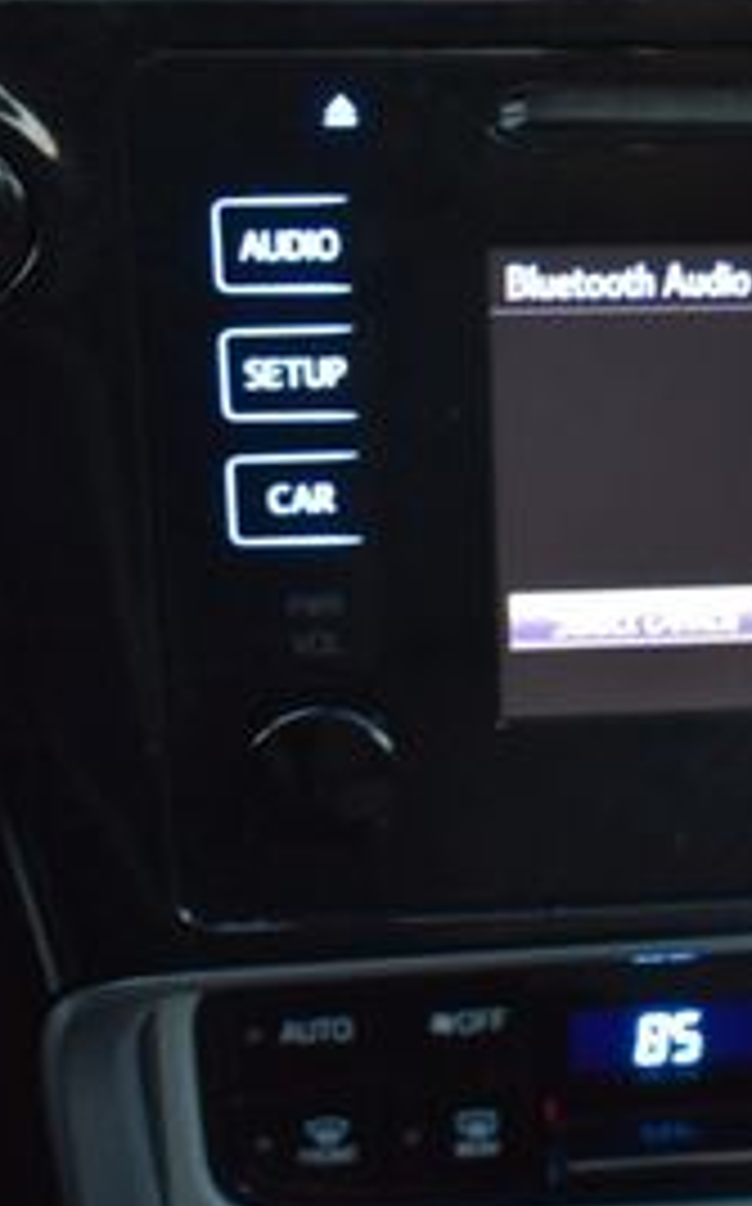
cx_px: 1144
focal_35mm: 95
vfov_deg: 21.8
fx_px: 3122
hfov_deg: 13.0
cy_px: 423
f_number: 6.3
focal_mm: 26
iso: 1600
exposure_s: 1/15
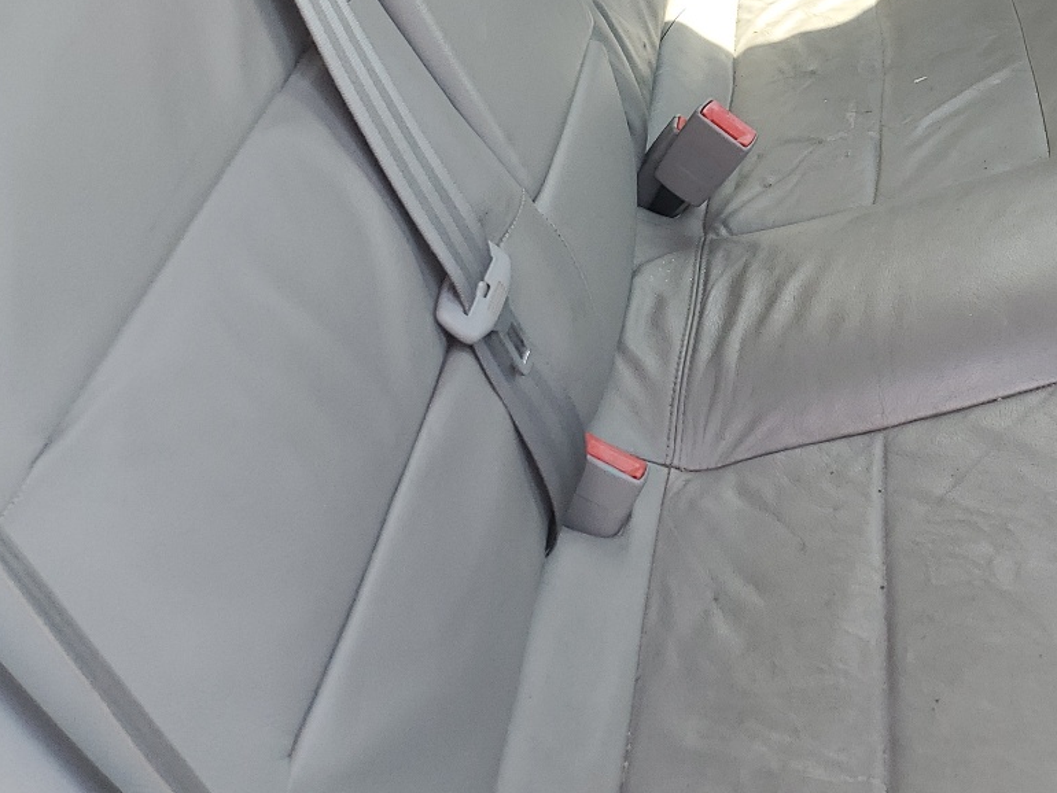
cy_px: -29
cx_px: 1060
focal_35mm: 54
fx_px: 1649
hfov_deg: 32.6
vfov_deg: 25.5
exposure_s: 1/120
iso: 51
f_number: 1.5
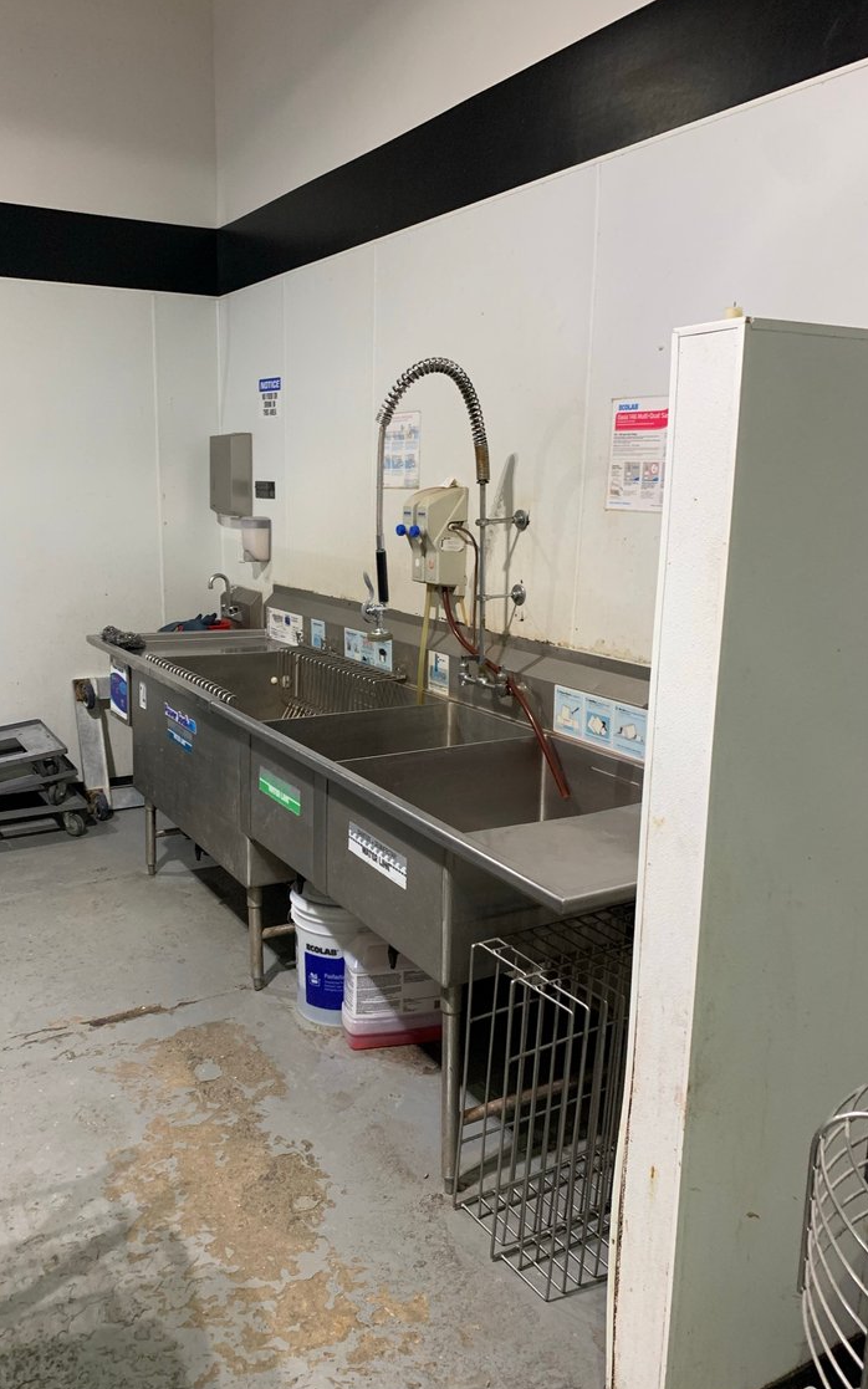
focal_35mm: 28
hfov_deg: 44.5
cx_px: 386
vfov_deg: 66.5
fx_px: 1060
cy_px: 694
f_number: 1.8
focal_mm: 4.25
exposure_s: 1/60
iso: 250
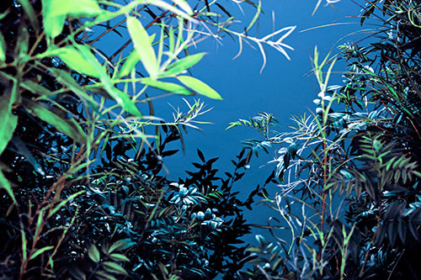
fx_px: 982
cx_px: 210
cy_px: 140
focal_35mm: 84
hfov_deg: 24.2
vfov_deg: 16.3
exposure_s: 1/100
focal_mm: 56
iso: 560
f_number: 4.8
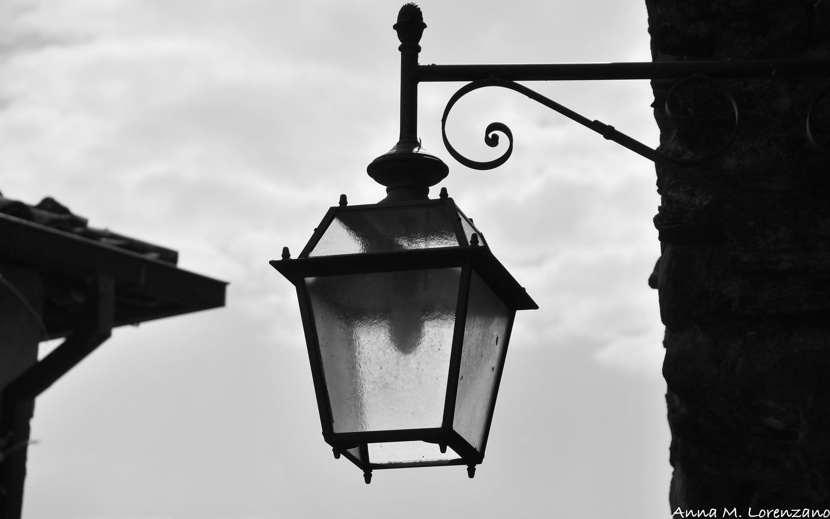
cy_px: 252
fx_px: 3314
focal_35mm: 147
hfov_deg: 14.3
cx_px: 417
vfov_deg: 9.0
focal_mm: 95
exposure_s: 1/2500
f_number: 6.3
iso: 200
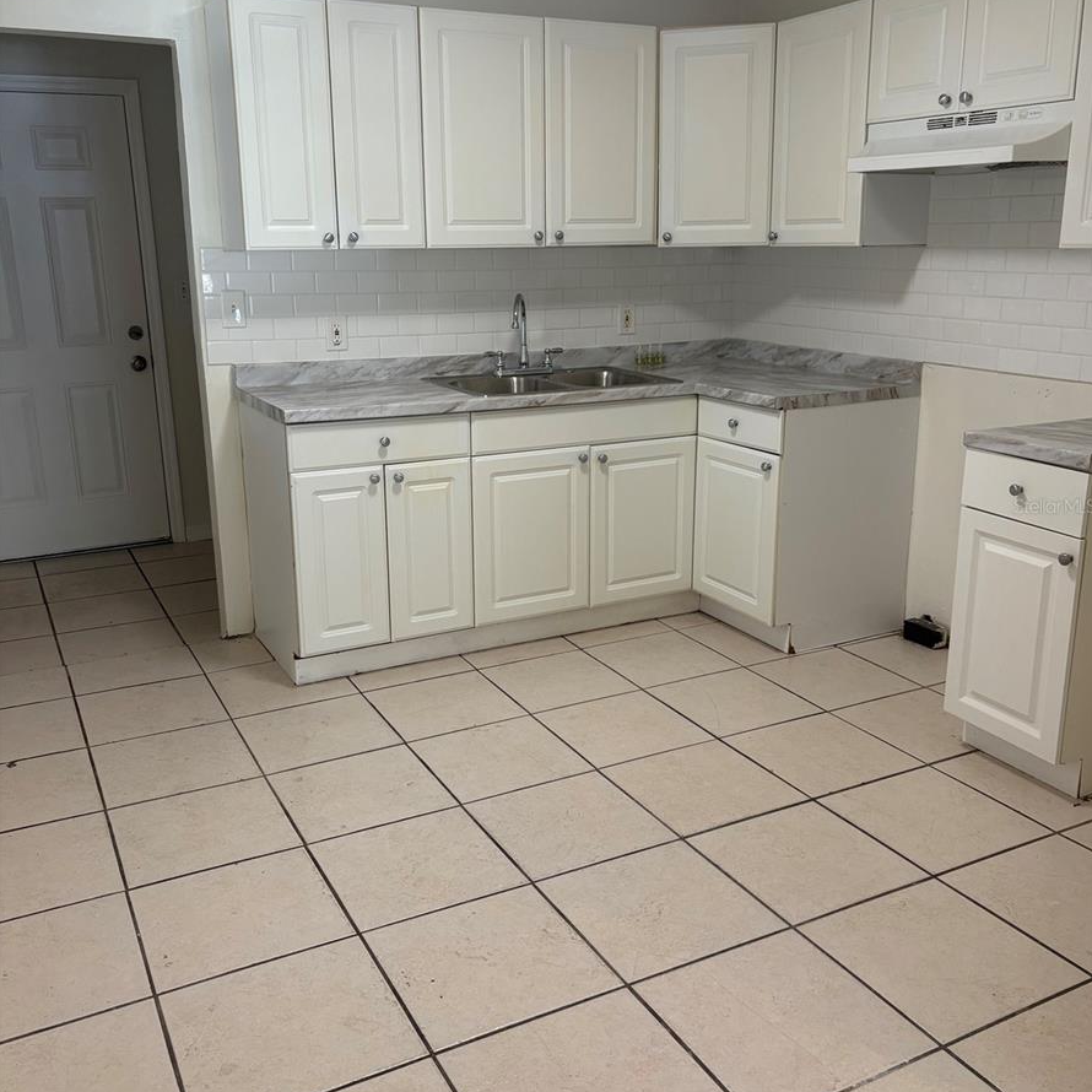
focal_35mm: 31
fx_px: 1106
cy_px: 506
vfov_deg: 52.5
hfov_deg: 52.5
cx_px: 548
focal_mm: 5.96
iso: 100
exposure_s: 1/120
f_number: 1.6
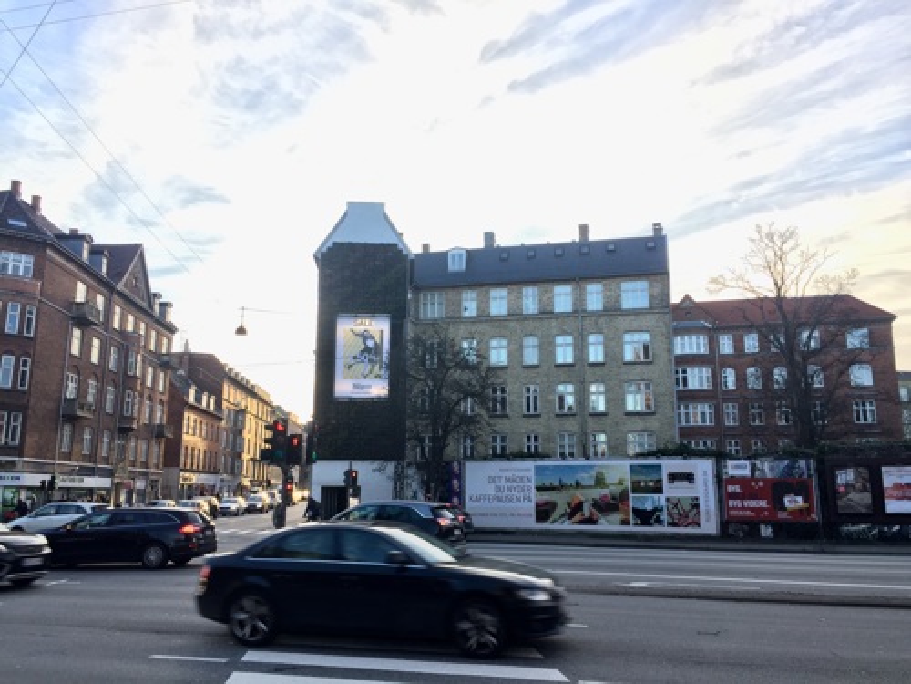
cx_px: 456
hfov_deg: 61.7
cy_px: 342
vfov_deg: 48.2
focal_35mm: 29
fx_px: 763
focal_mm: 4.15
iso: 32
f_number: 2.2
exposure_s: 1/116
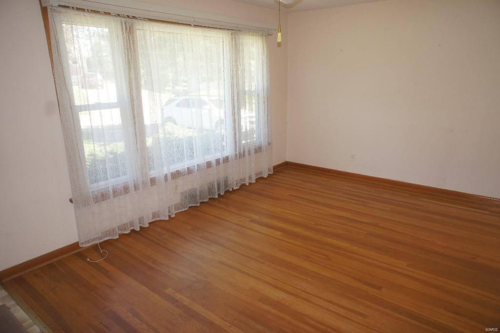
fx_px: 333
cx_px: 250
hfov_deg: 73.8
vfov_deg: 53.1
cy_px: 166
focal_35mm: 24
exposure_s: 1/60
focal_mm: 16
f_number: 4.5
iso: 200
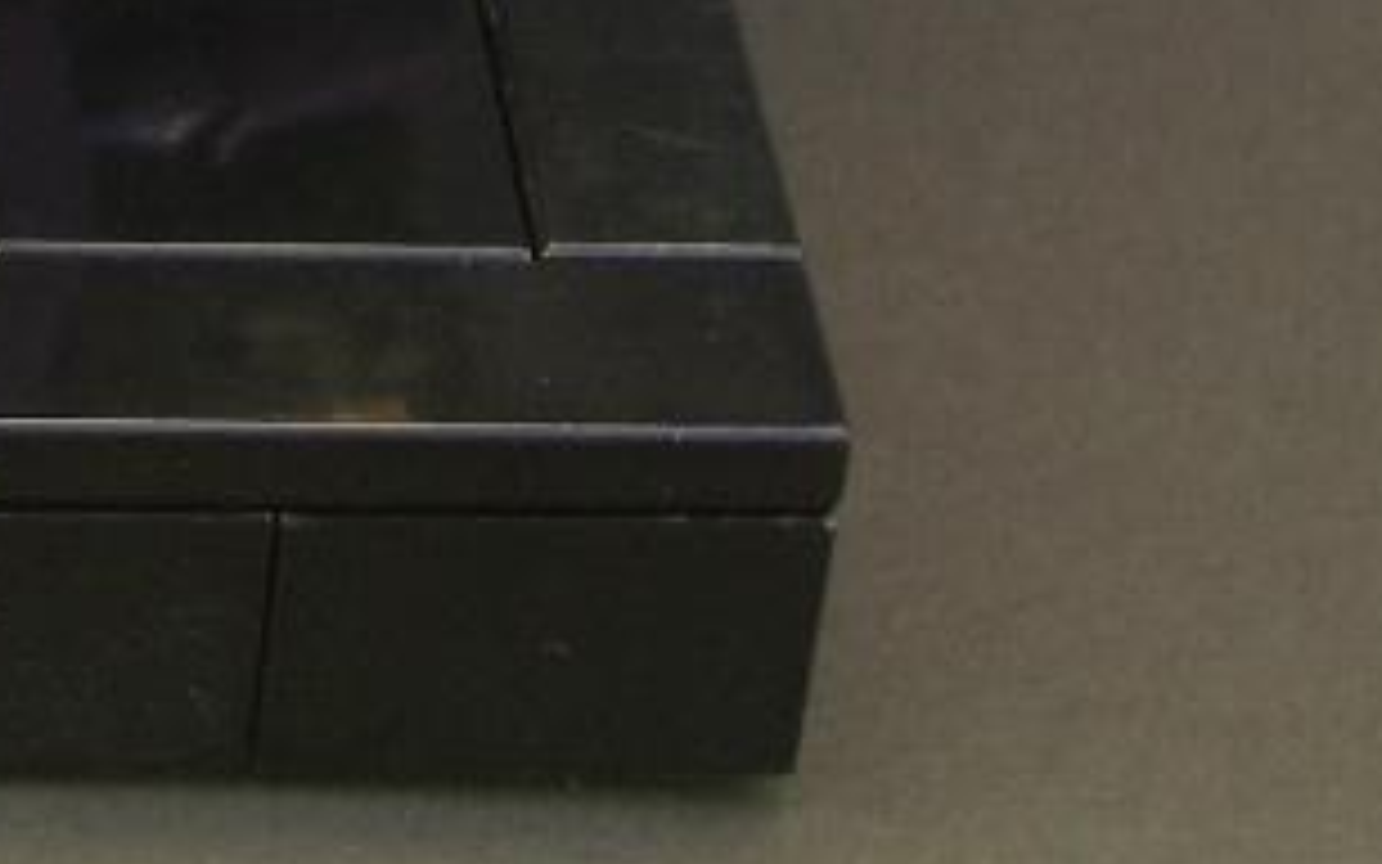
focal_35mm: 173
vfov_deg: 7.4
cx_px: -279
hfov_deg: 11.8
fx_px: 6517
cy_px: -630
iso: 50
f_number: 3.1
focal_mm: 8.2
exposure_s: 1/80
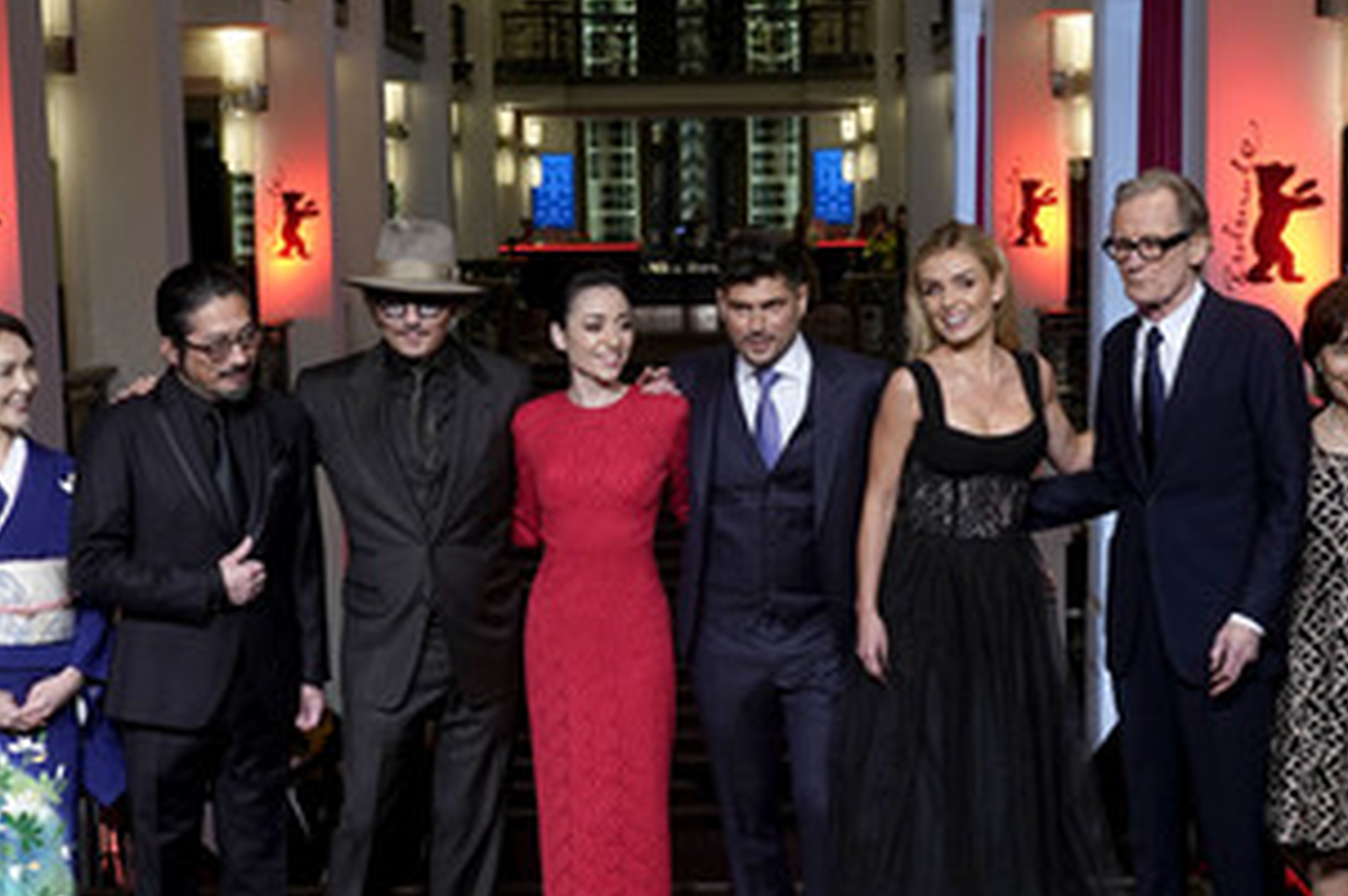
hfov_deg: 35.0
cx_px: 777
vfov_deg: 23.6
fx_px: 2132
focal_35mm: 57
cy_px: 573
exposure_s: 1/80
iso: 1000
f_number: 7.1
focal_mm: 38
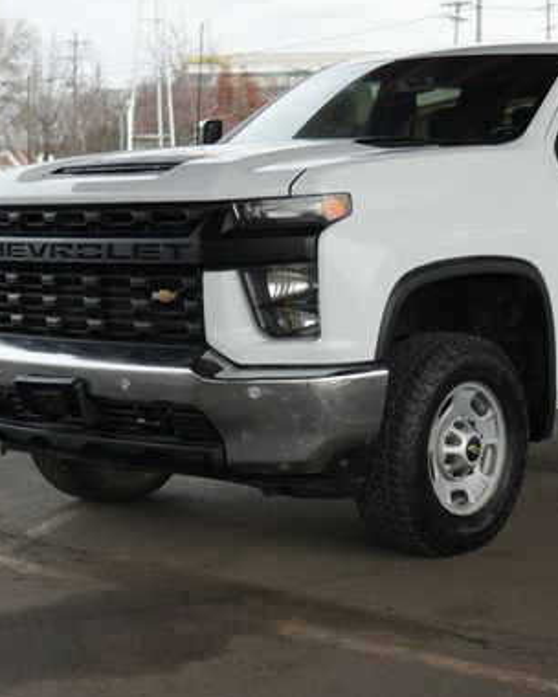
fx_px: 1466
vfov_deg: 26.8
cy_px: 321
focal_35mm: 71
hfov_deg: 21.3
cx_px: 453
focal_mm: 30
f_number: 4
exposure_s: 1/60
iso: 500
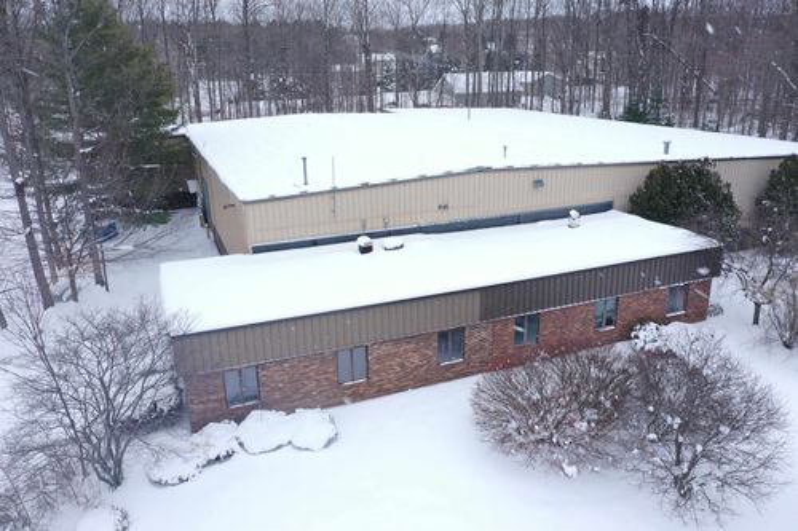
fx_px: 620
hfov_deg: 65.5
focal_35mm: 28
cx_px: 399
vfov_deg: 46.4
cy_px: 266
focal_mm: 10.26
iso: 200
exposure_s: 1/320
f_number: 5.6
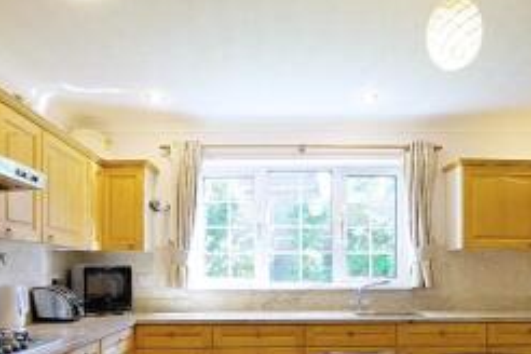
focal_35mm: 29
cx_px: 270
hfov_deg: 63.7
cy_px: 284
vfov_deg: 42.9
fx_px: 428
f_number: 4
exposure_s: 1/160
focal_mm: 10
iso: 400
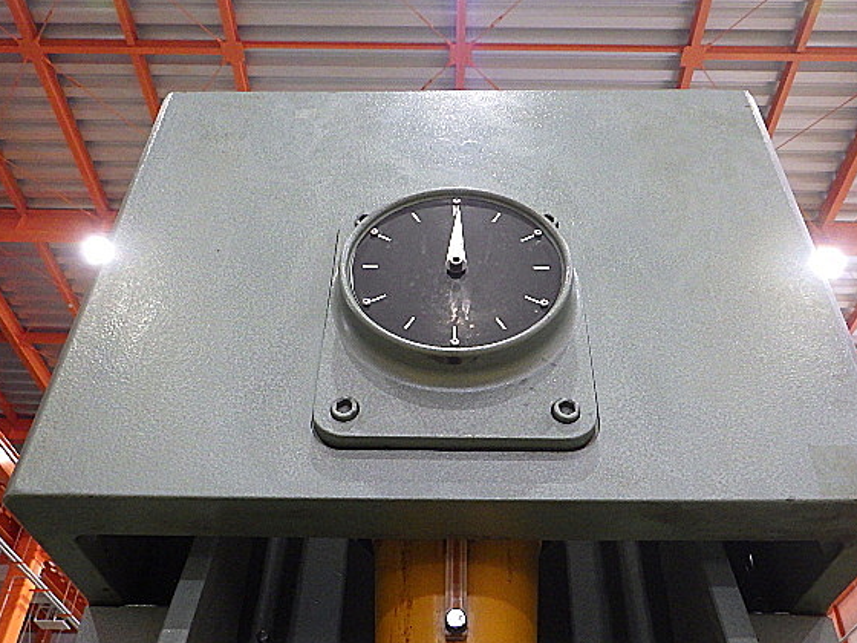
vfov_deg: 44.2
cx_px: 433
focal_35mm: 32
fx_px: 792
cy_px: 326
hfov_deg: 56.8
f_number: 3.5
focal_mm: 5
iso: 1000
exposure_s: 1/45
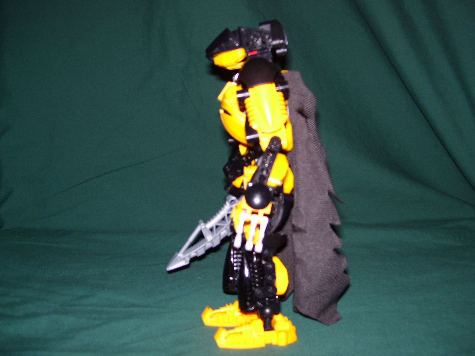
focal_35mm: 36
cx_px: 238
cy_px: 178
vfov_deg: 39.7
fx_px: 494
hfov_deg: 51.4
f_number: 2.7
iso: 80
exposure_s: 1/60
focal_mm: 6
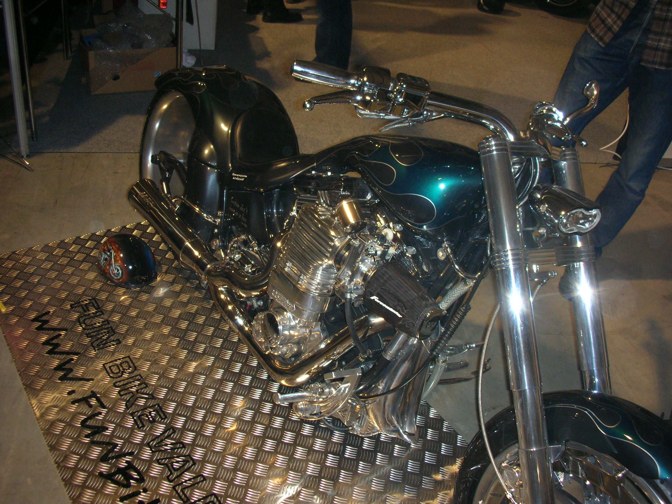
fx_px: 679
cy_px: 252
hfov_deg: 52.6
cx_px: 336
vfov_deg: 40.7
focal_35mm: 35
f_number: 3
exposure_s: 1/60.1
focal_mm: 5.8
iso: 117
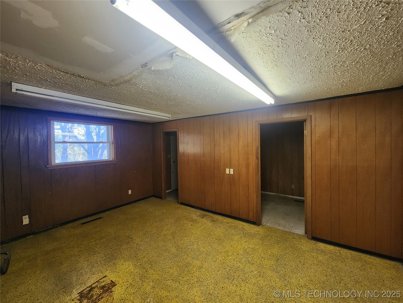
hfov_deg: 106.2
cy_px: 152
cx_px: 202
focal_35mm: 13
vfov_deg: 89.9
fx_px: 151
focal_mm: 2.2
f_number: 2.2
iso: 320
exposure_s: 1/40
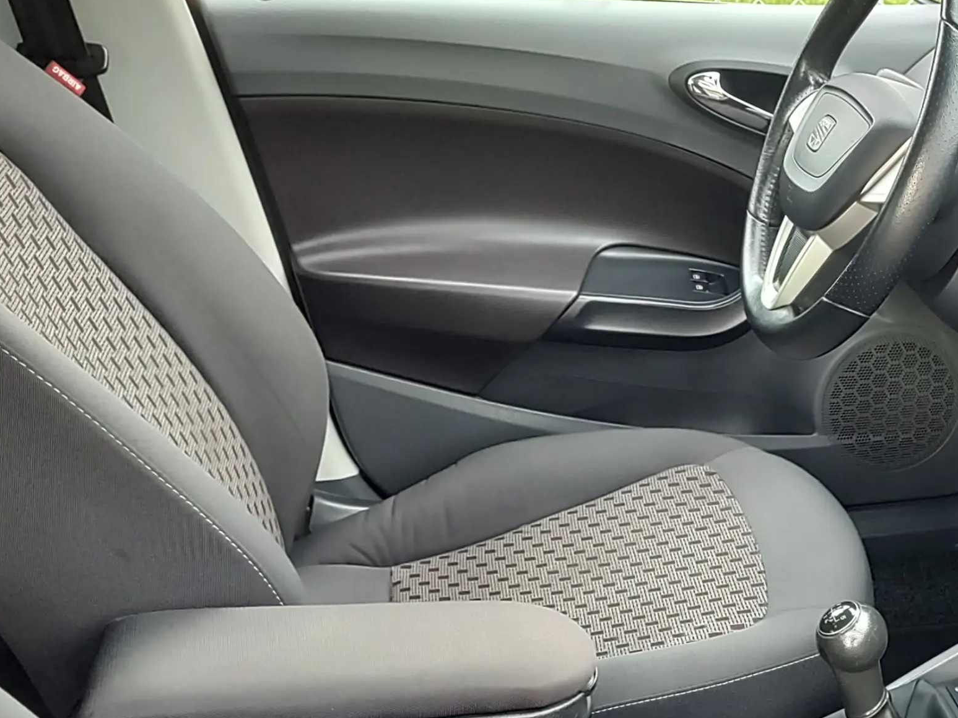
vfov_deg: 27.1
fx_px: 1439
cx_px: 888
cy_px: 641
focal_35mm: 52
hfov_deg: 34.5
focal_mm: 5.56
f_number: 1.8
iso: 181
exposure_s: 1/100
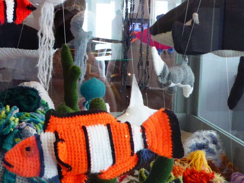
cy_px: 56
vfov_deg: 21.5
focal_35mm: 68
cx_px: 43
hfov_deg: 27.9
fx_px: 479
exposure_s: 1/40
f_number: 3.3
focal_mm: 4.3
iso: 400
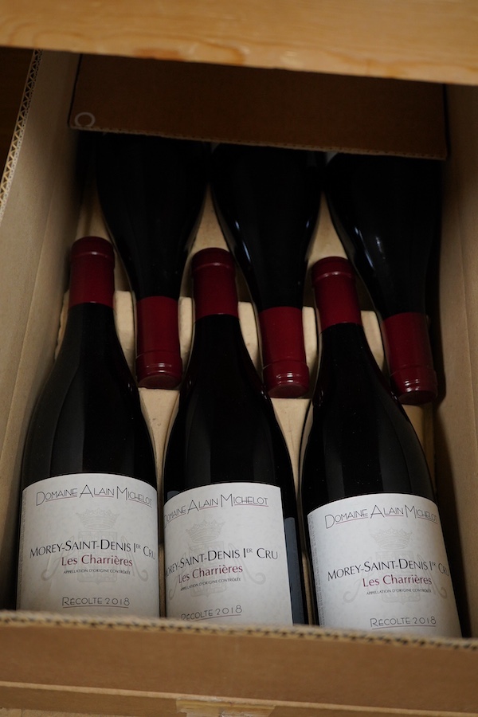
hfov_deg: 29.9
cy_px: 358
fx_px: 896
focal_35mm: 45
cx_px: 239
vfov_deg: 43.6
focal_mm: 30
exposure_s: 1/125
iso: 1250
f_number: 7.1
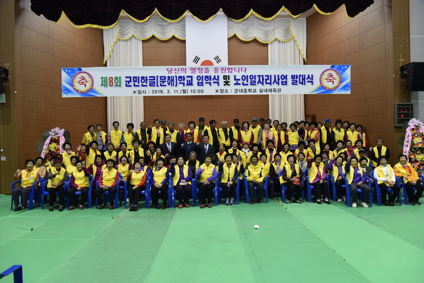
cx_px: 212
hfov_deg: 65.5
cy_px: 145
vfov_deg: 46.4
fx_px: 330
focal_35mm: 28
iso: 1000
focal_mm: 27
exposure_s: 1/125
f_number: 4.5
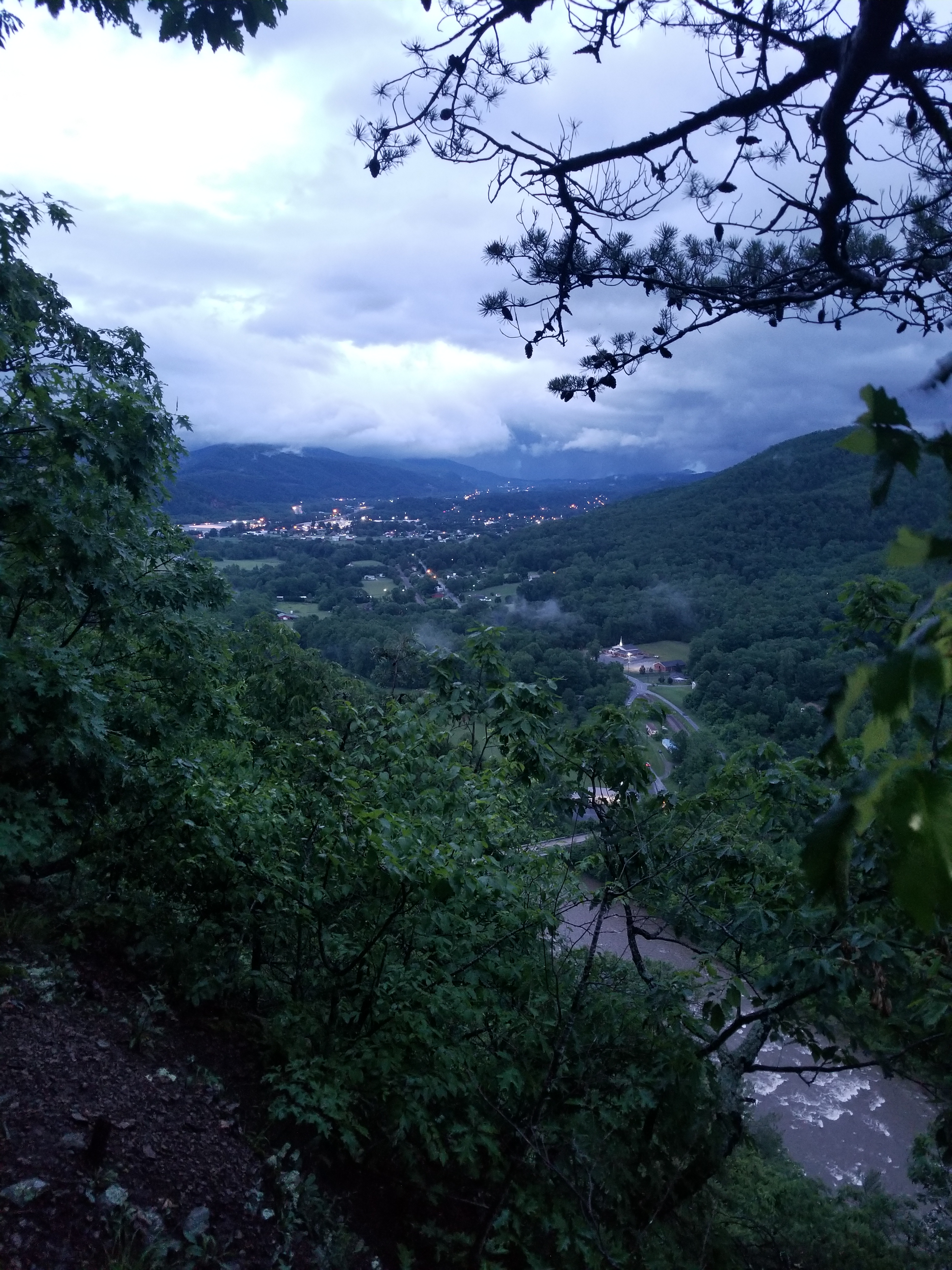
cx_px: 476
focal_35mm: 26
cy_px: 635
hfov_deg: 53.1
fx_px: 953
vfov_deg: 67.3
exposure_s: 1/10
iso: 250
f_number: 1.7
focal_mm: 4.25
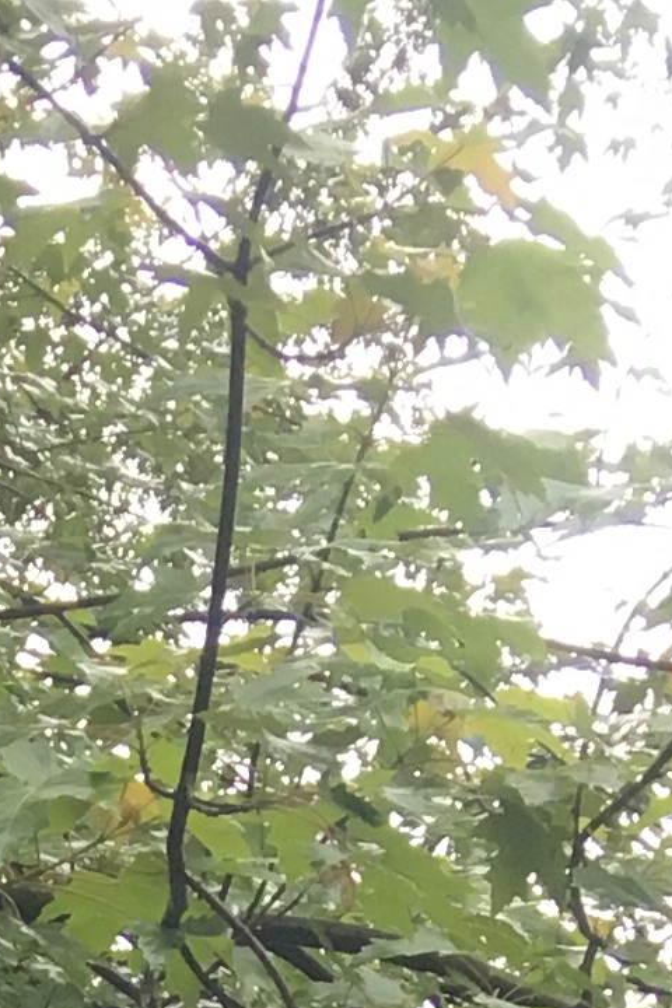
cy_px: 2507
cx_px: -700
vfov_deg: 10.3
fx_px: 4732
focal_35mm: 169
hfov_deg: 7.8
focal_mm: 4.15
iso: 50
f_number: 2.2
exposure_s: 1/30
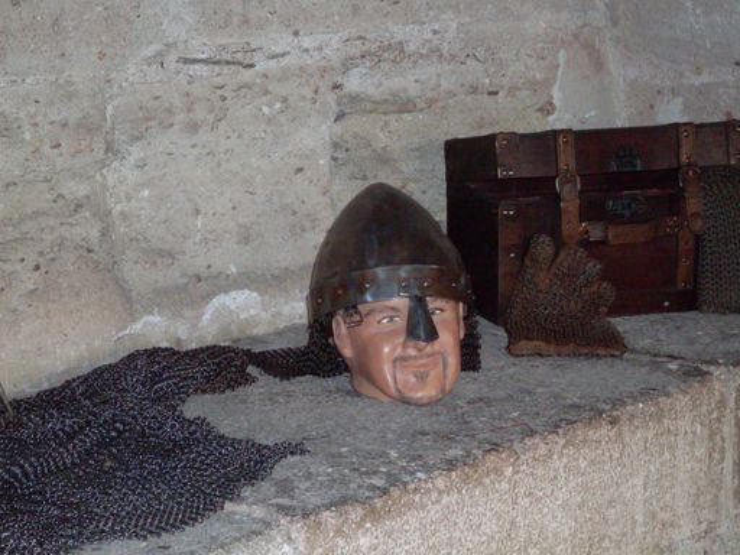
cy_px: 278
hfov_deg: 19.1
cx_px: 370
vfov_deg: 14.4
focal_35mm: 103
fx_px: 2202
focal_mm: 17.1
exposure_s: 1/60
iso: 240
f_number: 4.8
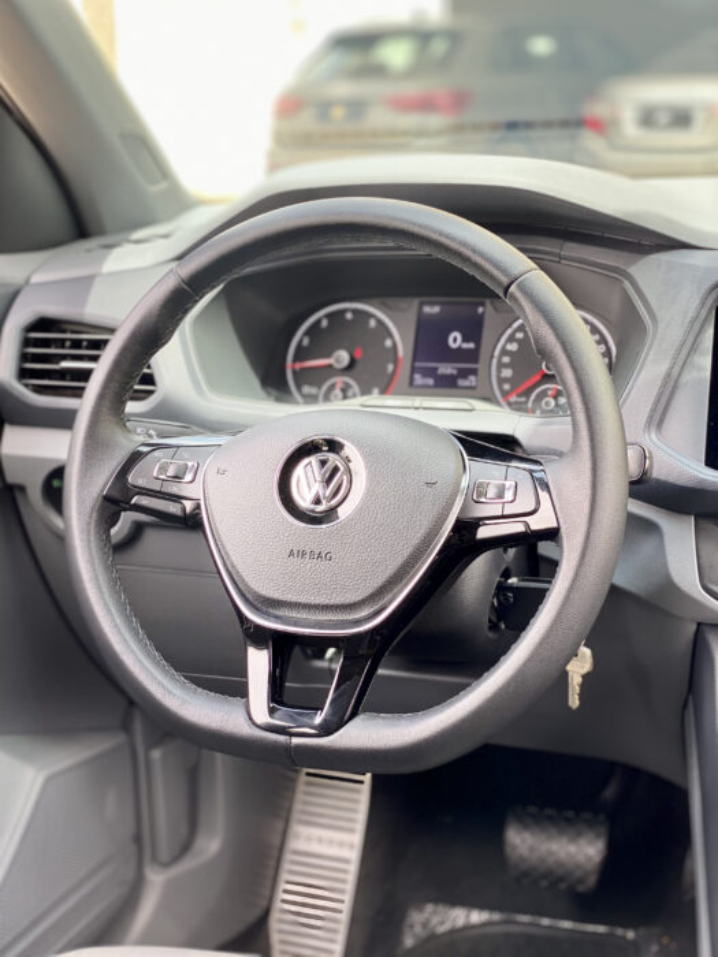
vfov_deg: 36.8
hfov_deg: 28.0
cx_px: 359
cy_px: 478
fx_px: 1438
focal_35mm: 52
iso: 32
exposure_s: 1/122
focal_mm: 6
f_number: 2
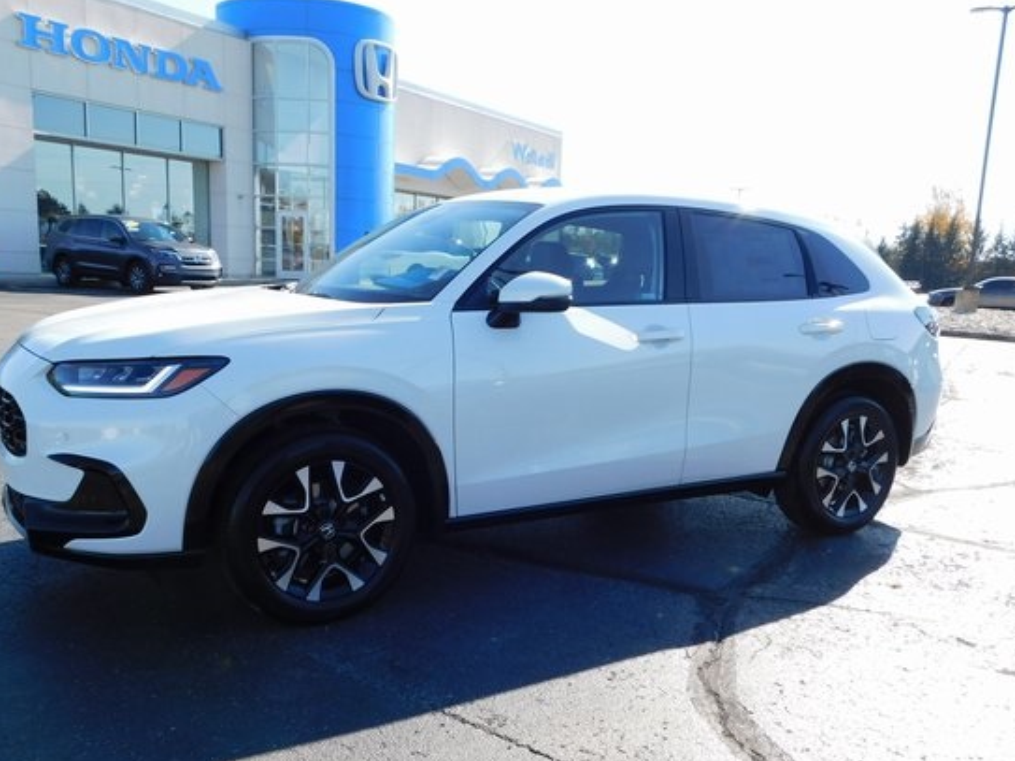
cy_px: 443
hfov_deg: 55.4
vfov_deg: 42.8
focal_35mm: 33
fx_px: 967
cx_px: 490
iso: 125
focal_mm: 4.9
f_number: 3.2
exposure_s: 1/800
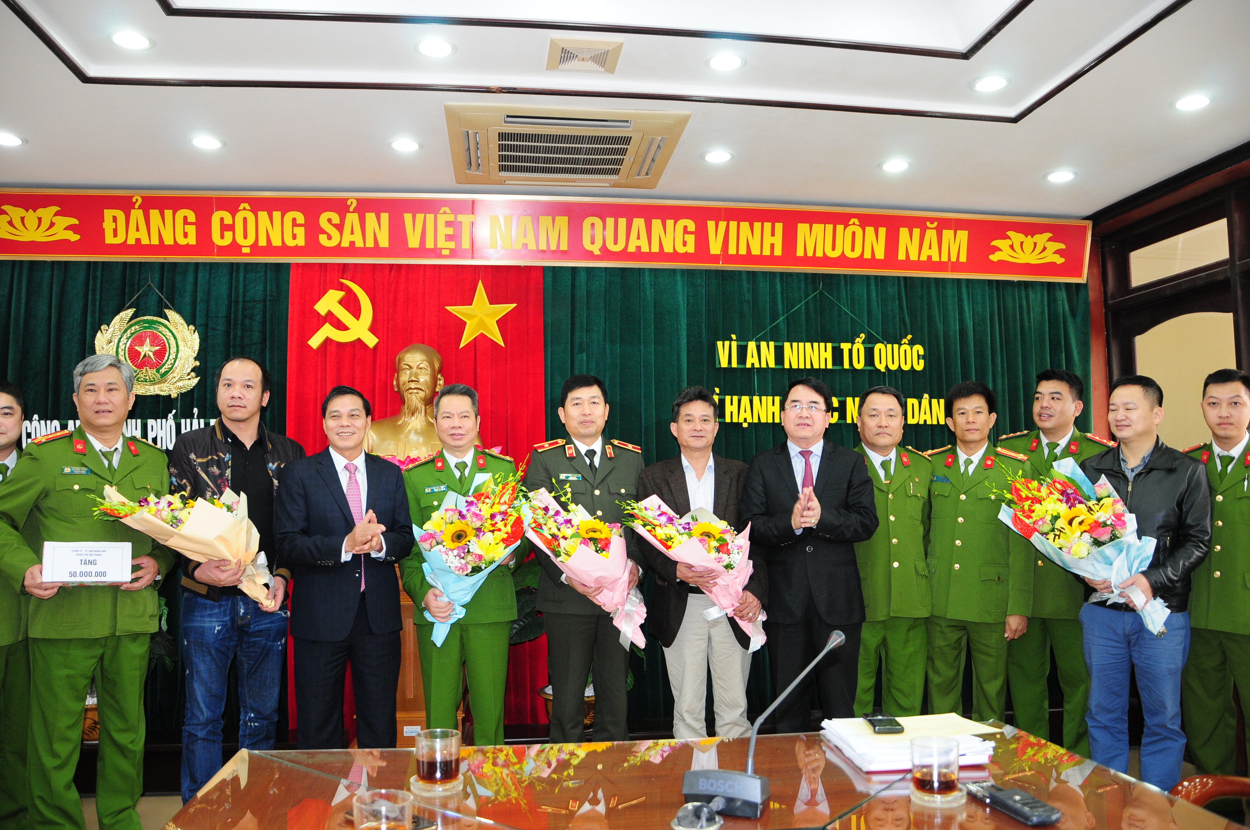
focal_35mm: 27
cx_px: 625
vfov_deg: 47.8
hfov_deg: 67.4
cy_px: 415
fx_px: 936
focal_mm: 18
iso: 800
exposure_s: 1/60
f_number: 3.5
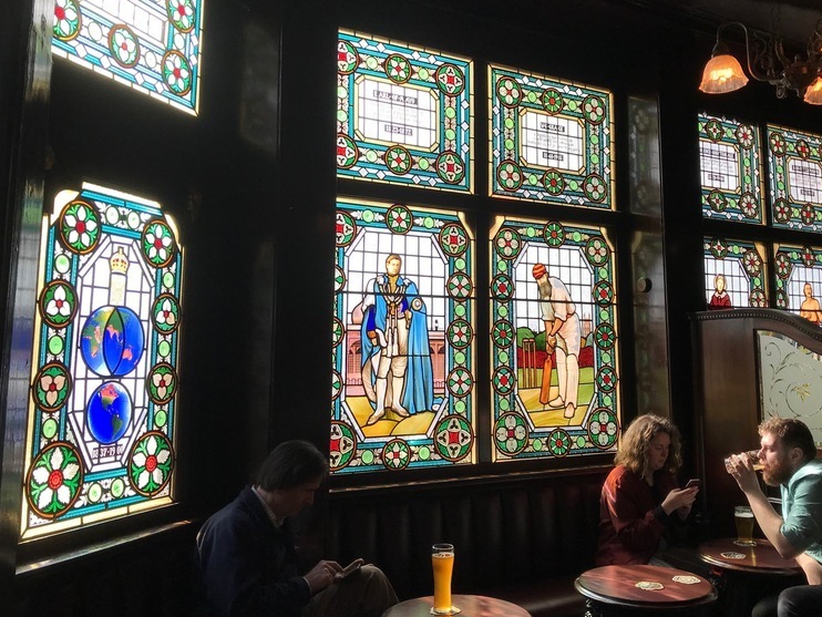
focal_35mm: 33
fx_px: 784
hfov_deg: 55.1
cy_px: 261
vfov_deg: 42.8
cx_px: 467
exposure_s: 1/262
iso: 20
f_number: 1.8
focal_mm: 3.99
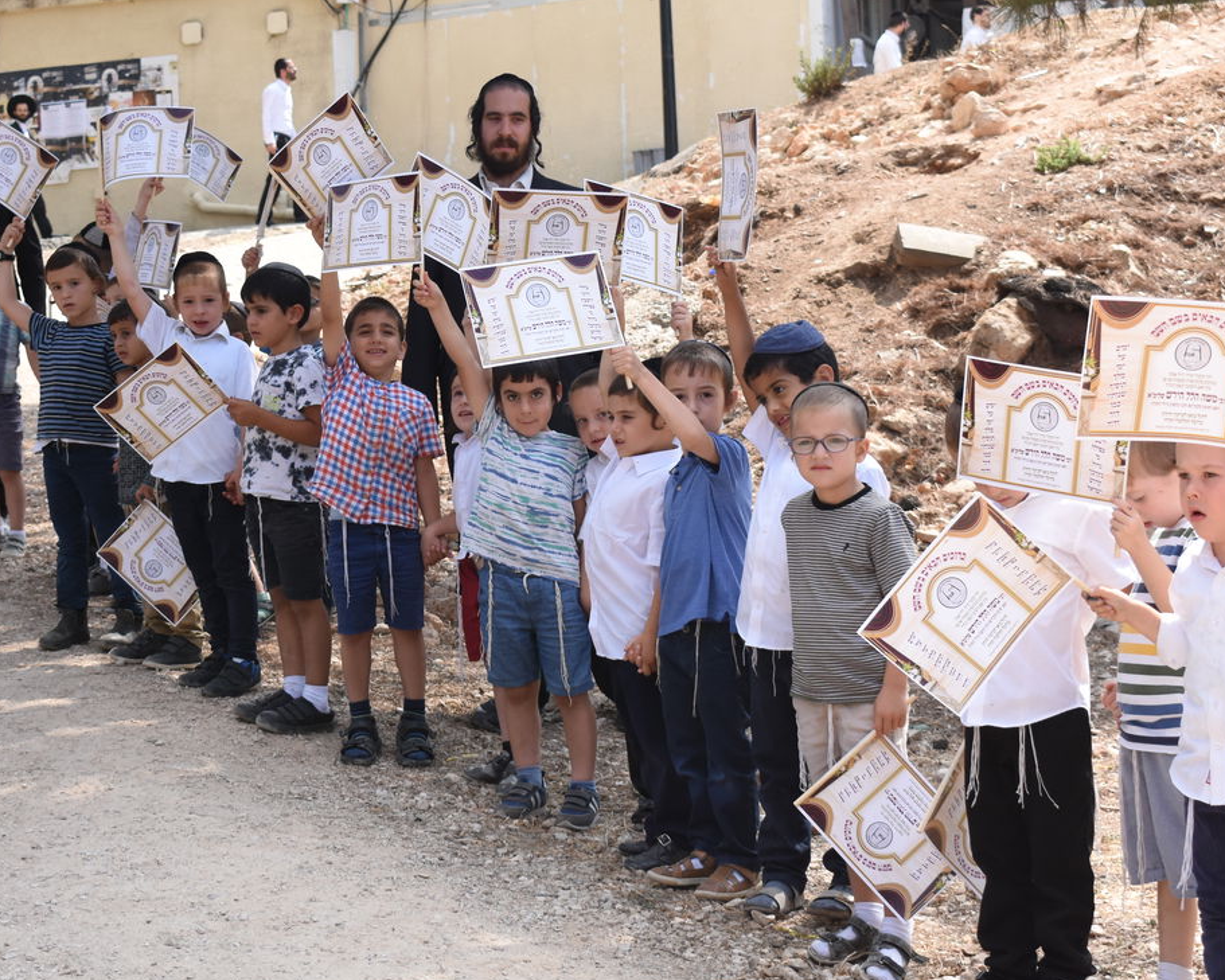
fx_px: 2746
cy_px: 420
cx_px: 483
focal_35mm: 76
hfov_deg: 25.1
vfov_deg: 20.2
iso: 640
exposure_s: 1/1600
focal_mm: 35
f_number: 5
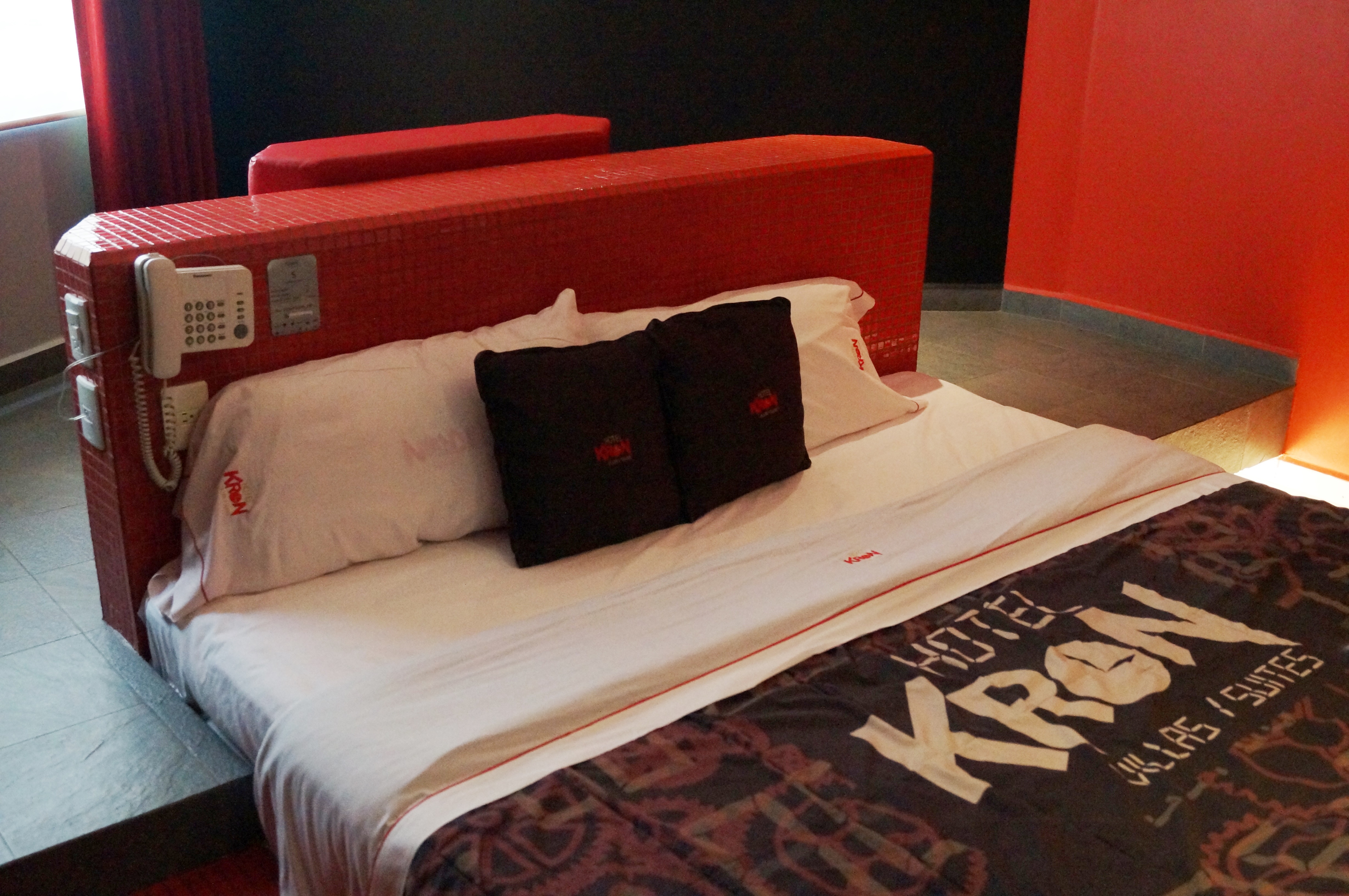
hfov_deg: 53.2
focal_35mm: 36
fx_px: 1348
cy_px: 448
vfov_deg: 36.8
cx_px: 674
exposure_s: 1/100
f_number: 4
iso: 3200
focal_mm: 24
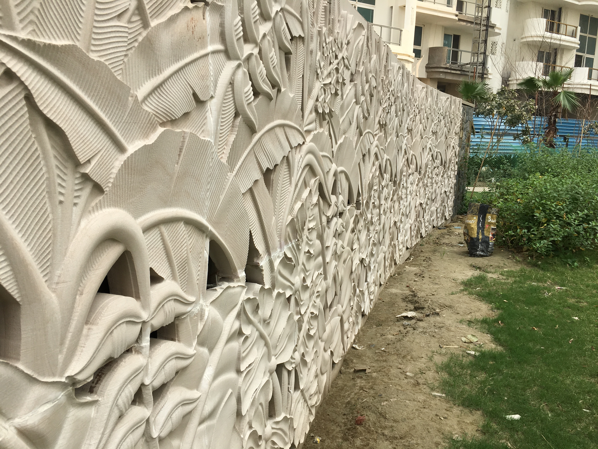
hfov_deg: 61.7
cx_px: 299
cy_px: 224
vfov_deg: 48.2
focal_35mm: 29
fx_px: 501
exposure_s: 1/541
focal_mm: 4.15
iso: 25
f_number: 2.2
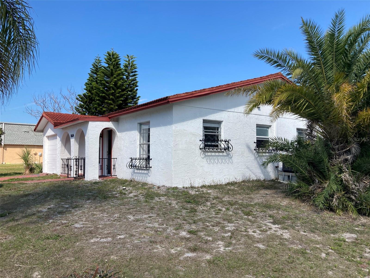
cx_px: 185
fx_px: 299
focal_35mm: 28
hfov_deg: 63.4
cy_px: 139
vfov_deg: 49.7
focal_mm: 3.99
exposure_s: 1/1845
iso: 20
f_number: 1.8
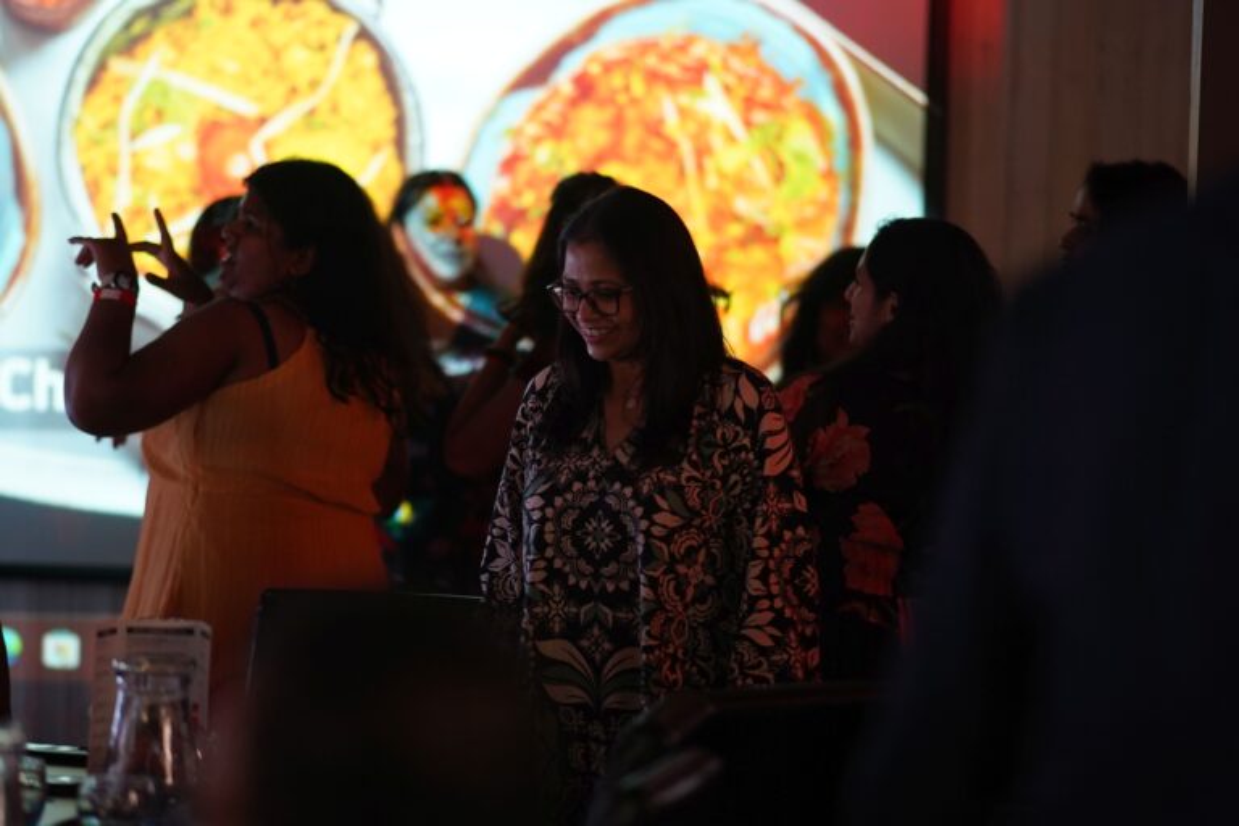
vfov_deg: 10.8
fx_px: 4371
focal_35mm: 127
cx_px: 620
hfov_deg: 16.1
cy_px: 413
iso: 1250
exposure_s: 1/160
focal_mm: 85
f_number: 1.4
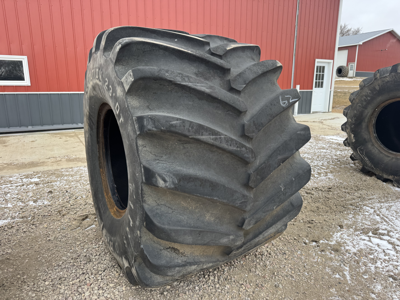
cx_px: 200
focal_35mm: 24
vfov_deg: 56.8
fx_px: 277
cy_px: 150
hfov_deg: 71.6
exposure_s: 1/451
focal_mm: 6.76
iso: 80
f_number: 1.78
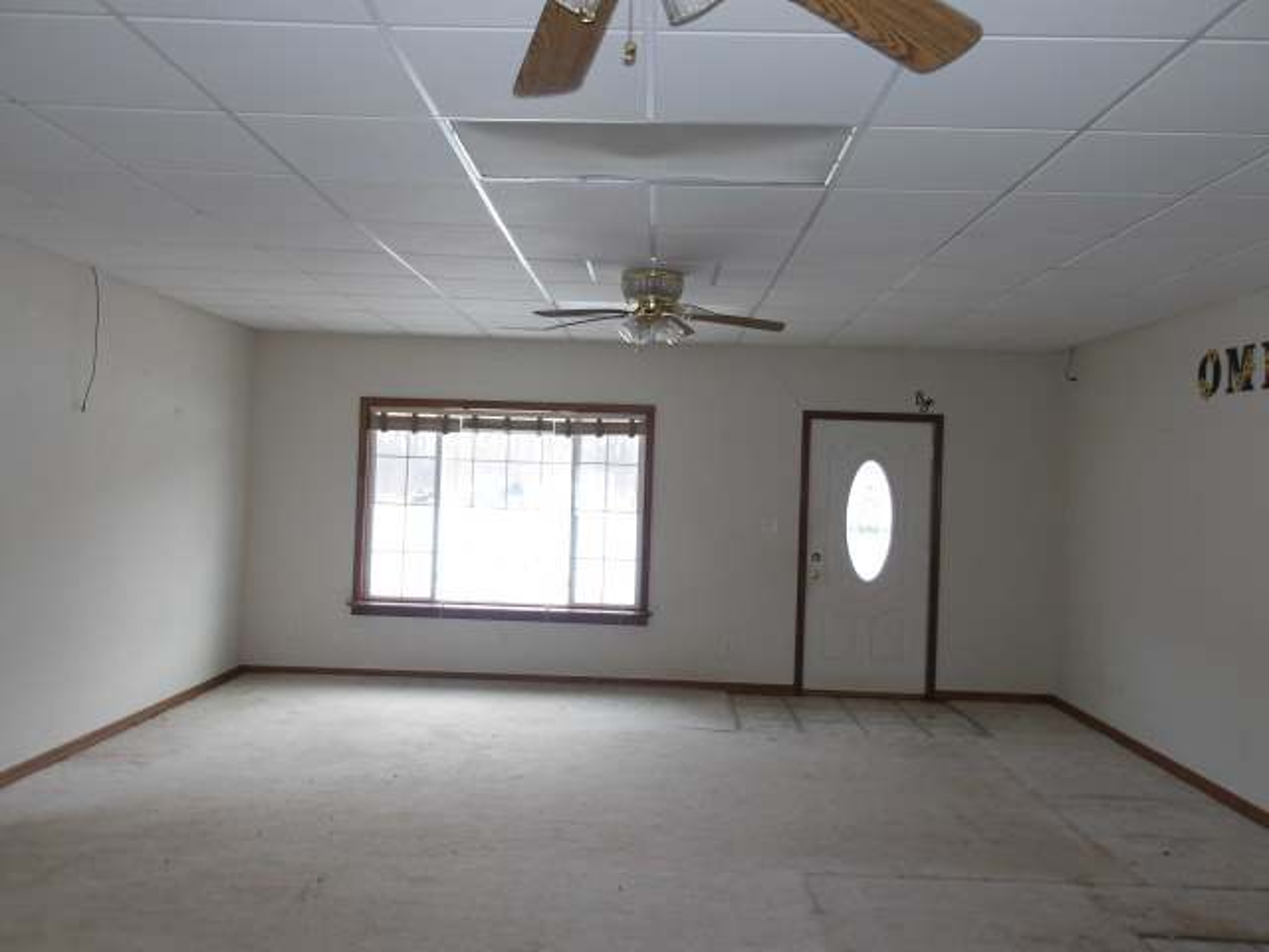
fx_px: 990
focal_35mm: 27
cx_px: 634
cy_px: 476
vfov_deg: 51.4
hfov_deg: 65.3
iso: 132
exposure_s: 1/60
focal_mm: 4.9
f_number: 3
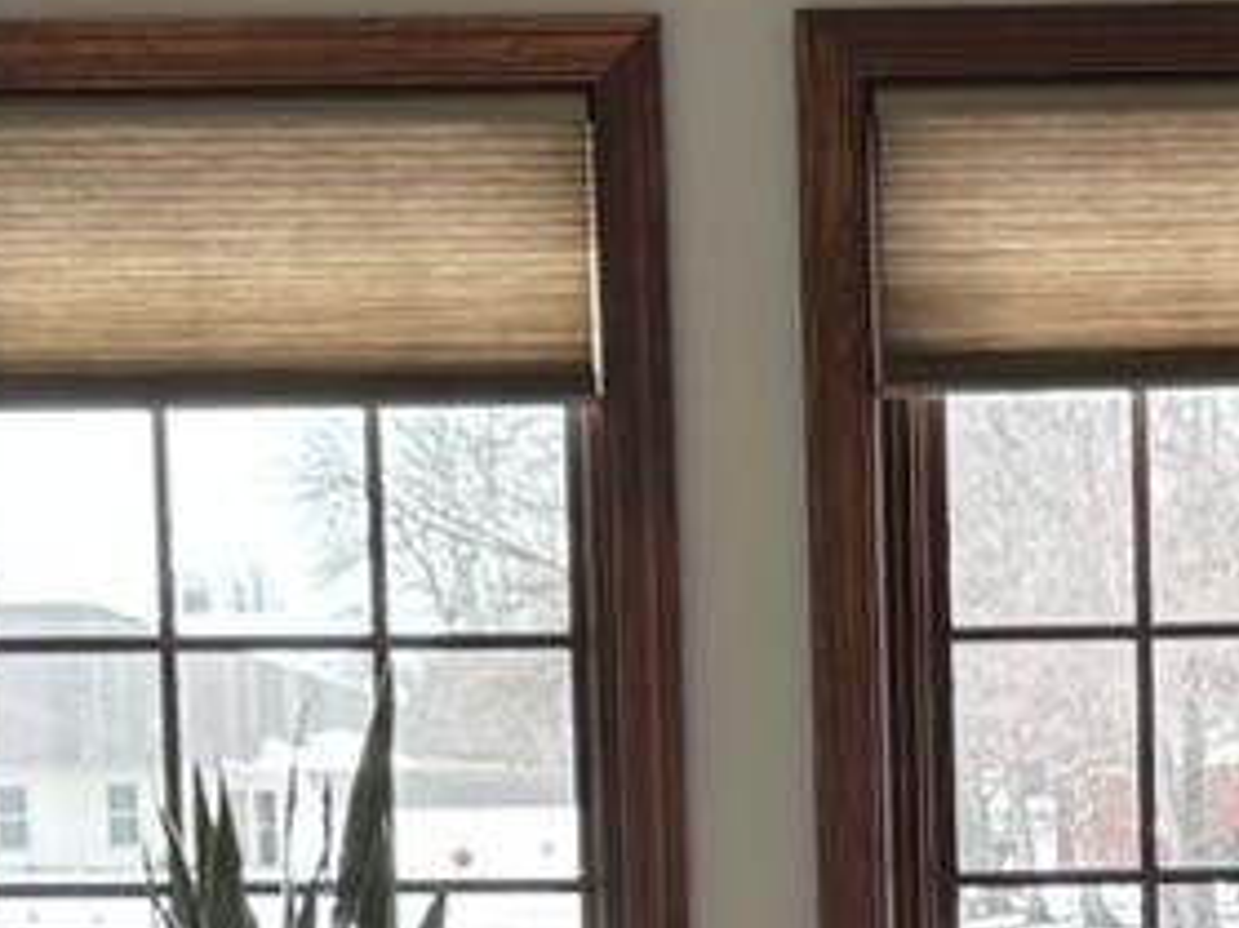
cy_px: 1394
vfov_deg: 8.3
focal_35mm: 176
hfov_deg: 11.1
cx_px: 1248
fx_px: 6297
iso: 64
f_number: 1.78
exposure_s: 1/152
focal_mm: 6.76
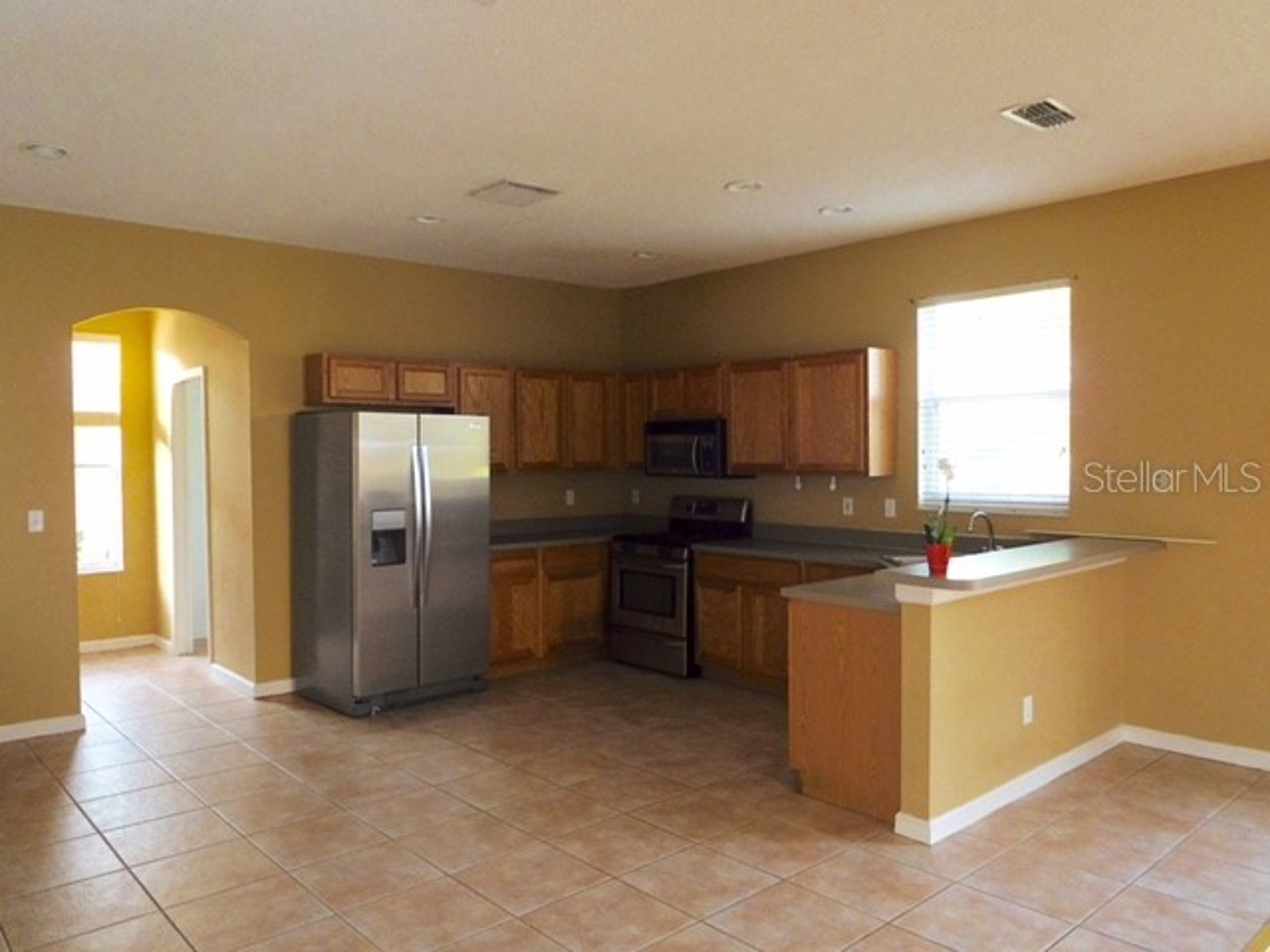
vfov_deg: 54.9
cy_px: 476
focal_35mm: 25
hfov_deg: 69.4
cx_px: 635
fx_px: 917
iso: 200
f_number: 3.4
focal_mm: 4.5
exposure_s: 1/30
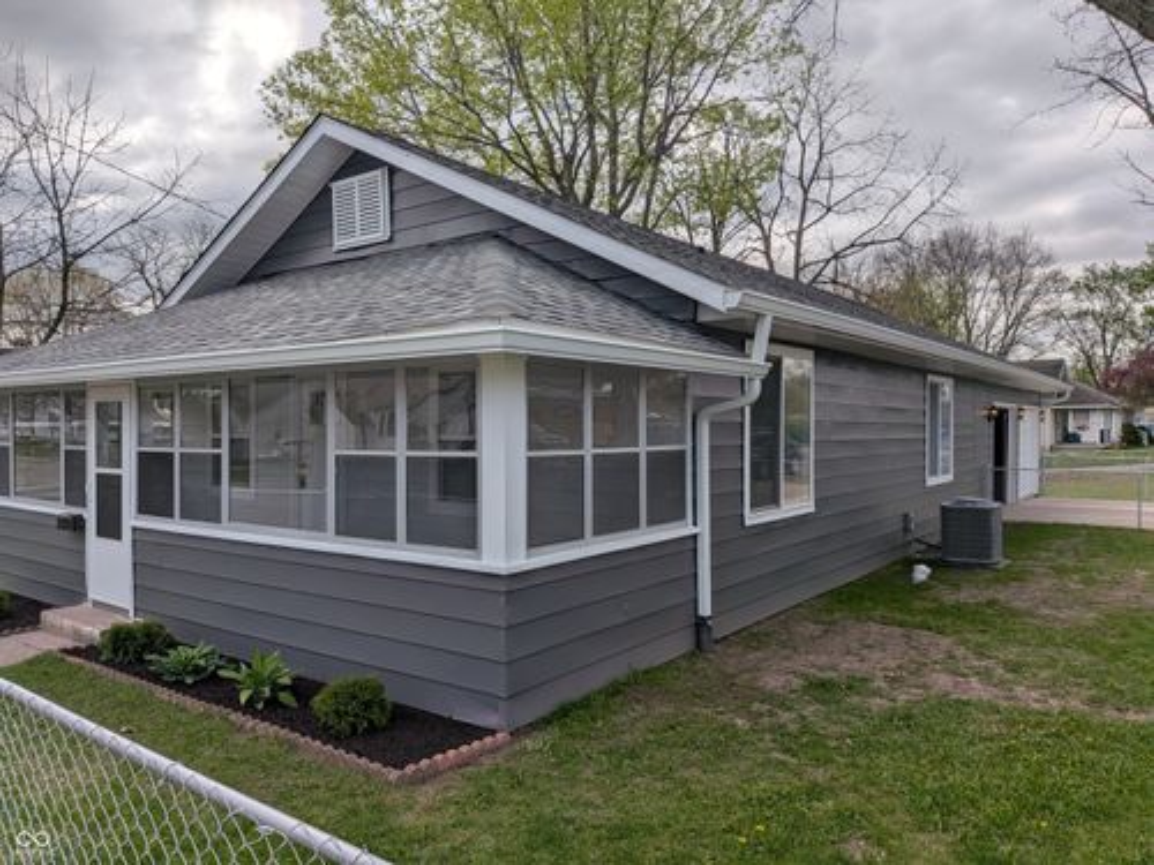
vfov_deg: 56.8
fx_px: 800
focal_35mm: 24
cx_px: 577
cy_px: 432
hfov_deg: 71.6
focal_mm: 4.53
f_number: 1.7
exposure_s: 1/2653
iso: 23
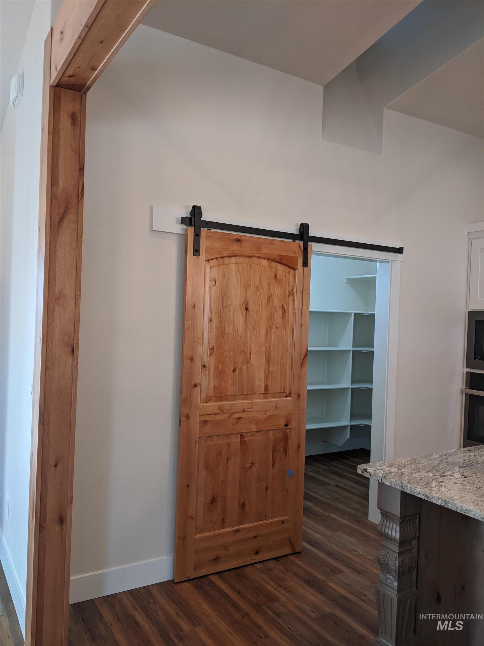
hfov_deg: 51.4
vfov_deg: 65.3
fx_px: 503
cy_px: 323
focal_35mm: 27
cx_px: 242
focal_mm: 4.44
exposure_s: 1/120
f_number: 1.8
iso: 87
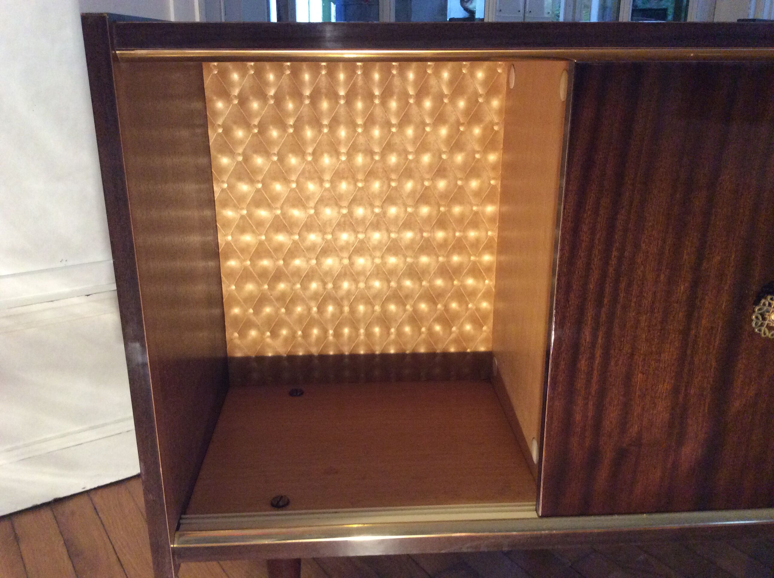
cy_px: 289
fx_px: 714
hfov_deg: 56.9
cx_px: 387
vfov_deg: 44.1
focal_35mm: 32
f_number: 2.4
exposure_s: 1/25
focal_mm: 3.3
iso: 250
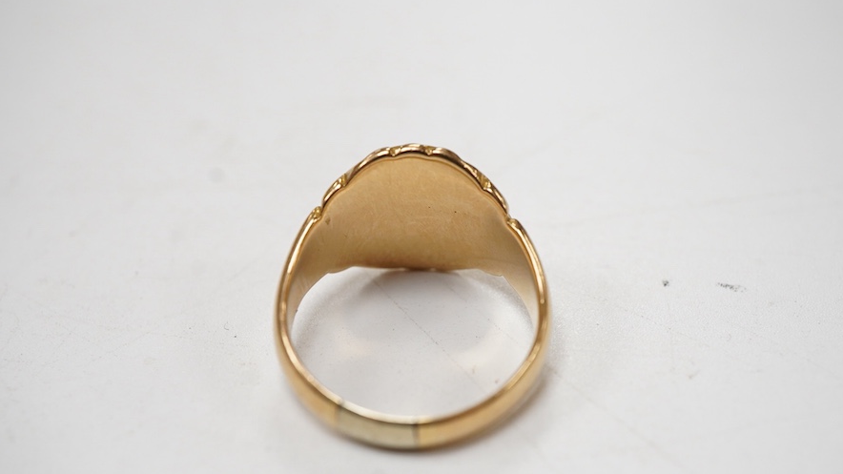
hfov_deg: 42.9
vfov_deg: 24.9
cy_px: 266
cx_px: 428
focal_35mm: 48
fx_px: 1073
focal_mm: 30
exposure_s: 1/125
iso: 1250
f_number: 11
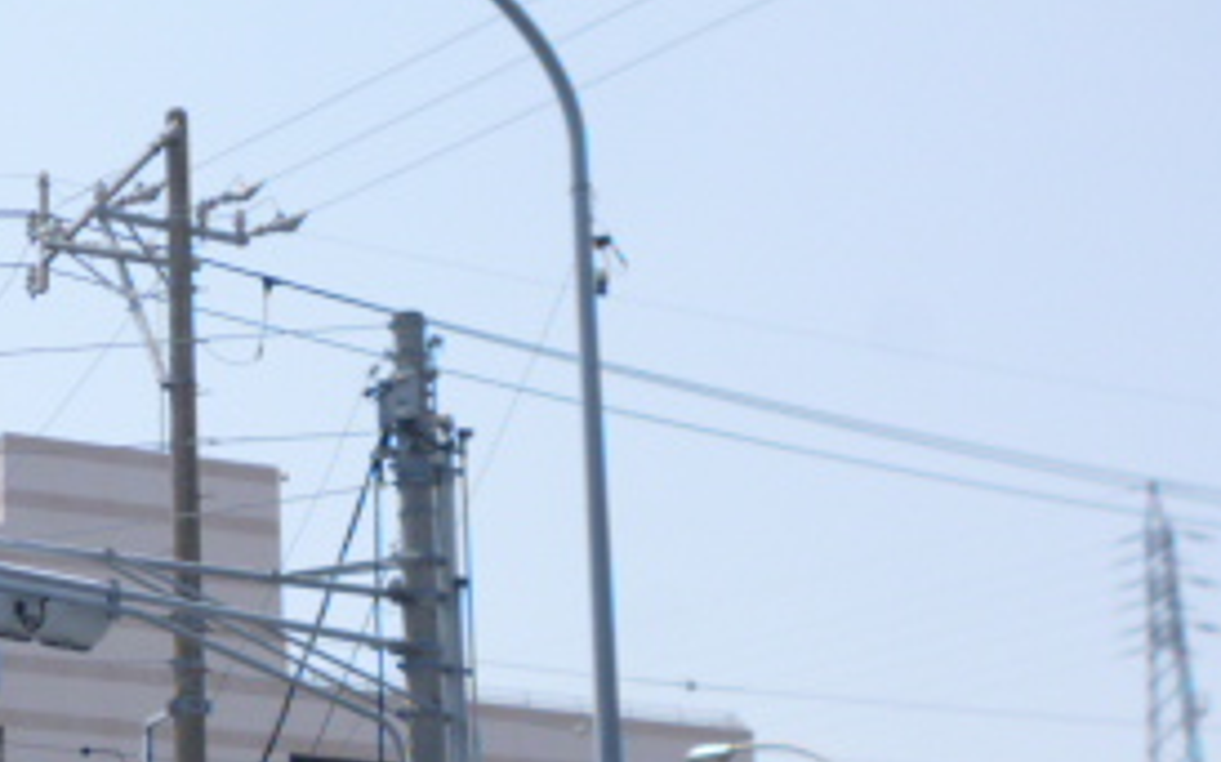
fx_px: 3127
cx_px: -40
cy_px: 882
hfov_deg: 21.2
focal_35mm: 94
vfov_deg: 13.6
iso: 100
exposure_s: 1/1300
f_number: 3.2
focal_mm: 6.8
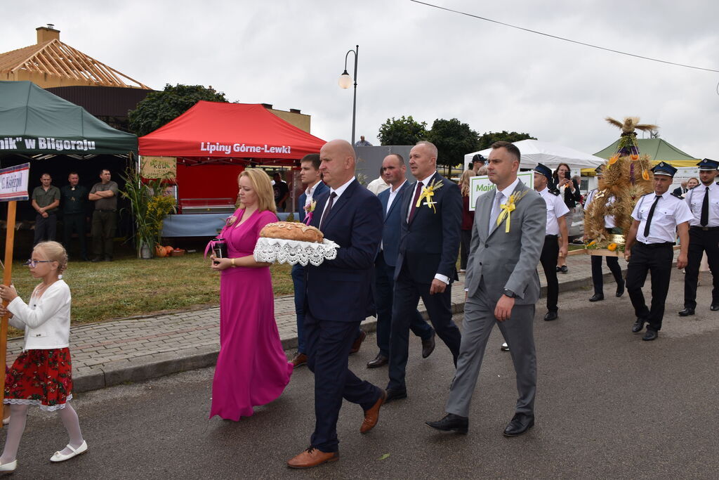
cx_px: 360
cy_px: 240
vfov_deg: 43.6
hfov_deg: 61.9
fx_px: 599
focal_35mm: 30
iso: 100
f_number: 8
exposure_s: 1/200
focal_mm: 20
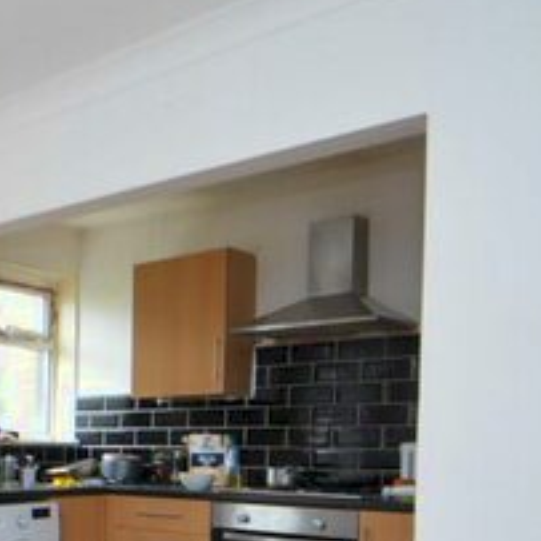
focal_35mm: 44
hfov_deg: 31.7
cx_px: -115
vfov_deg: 35.7
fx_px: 778
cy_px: 501
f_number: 4
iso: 400
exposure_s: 1/60
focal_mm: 10
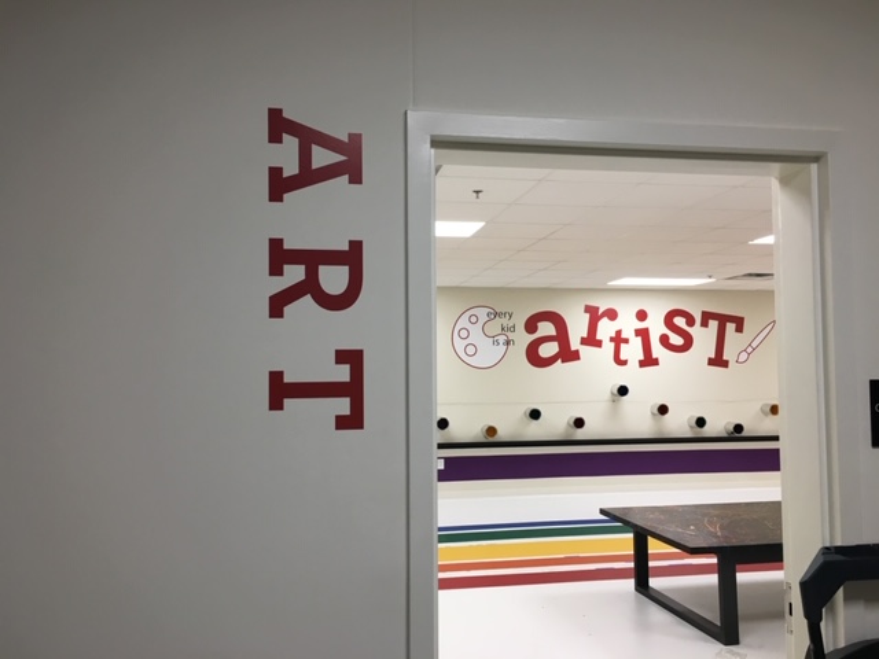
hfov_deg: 61.7
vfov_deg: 48.2
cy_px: 330
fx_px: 736
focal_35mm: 29
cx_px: 440
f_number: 2.2
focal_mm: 4.15
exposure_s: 1/40
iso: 32
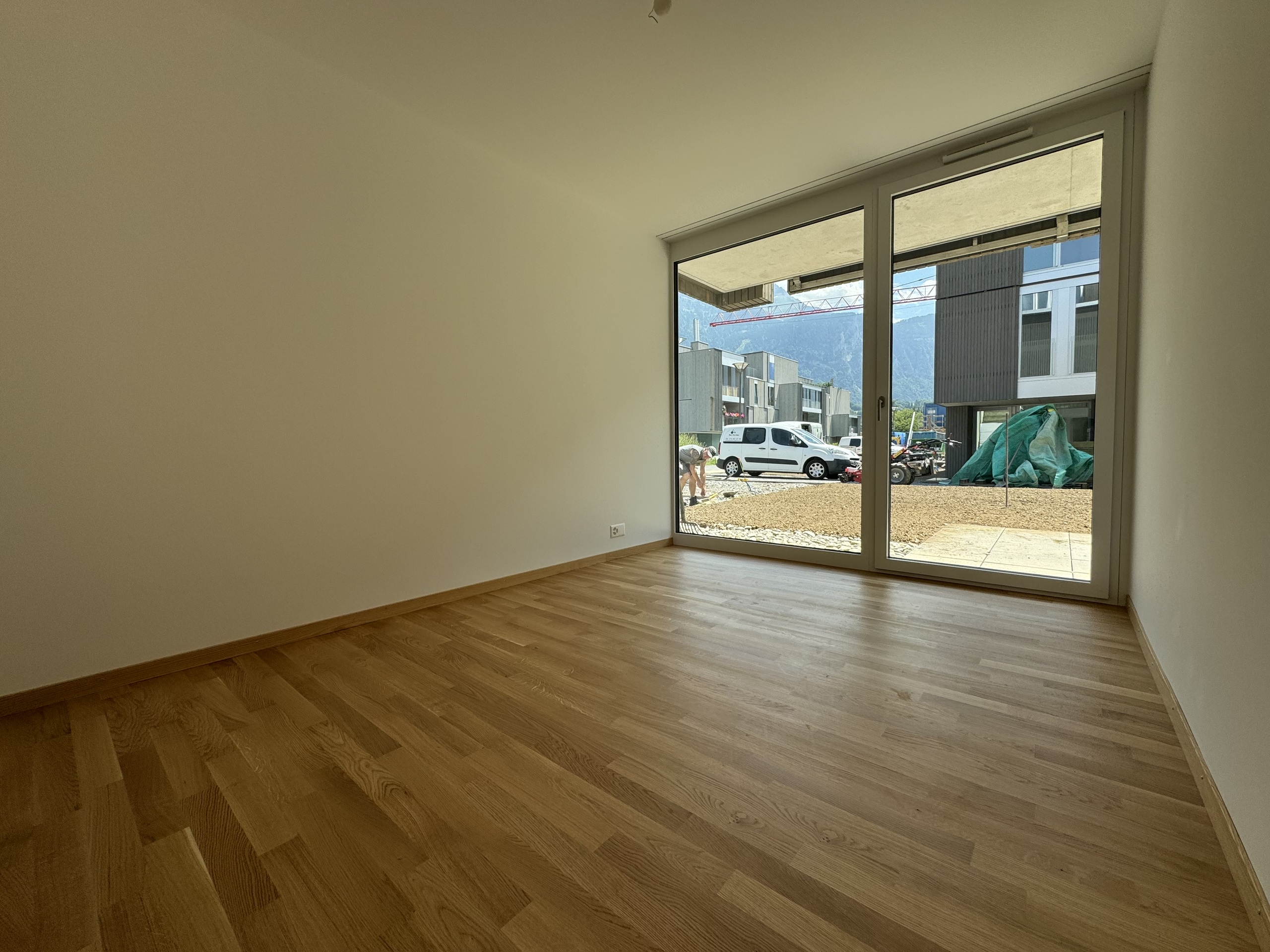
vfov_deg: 85.7
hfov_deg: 102.1
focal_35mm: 14
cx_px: 635
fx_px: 514
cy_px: 476
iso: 50
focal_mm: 2.22
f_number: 2.2
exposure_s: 1/515
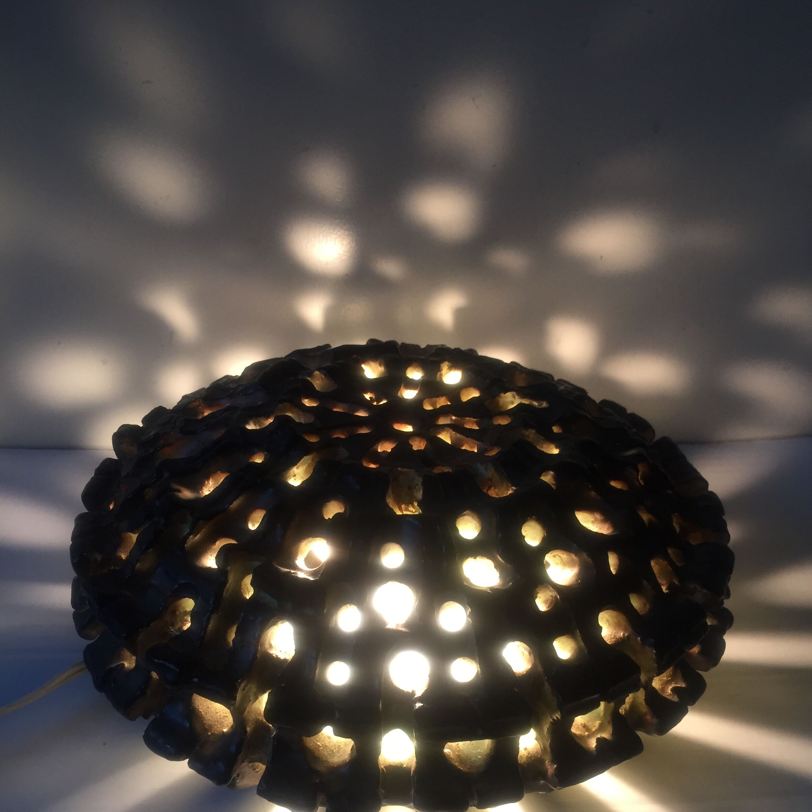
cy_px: 530
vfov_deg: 46.6
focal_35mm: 35
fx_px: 929
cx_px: 414
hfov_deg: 47.2
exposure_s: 1/33
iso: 64
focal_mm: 4.15
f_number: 2.2
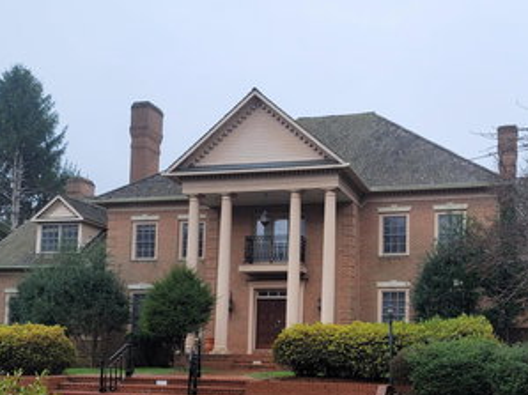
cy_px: 292
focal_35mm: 43
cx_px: 353
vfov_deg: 33.0
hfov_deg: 43.3
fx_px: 655
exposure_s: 1/199
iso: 20
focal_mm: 7
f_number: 1.8
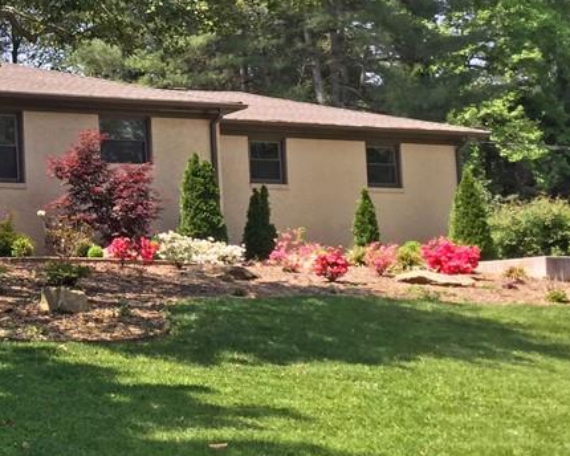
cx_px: -91
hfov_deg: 24.3
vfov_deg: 21.3
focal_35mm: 72
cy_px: 204
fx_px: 1215
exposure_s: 1/369
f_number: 2.4
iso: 25
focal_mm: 3.3
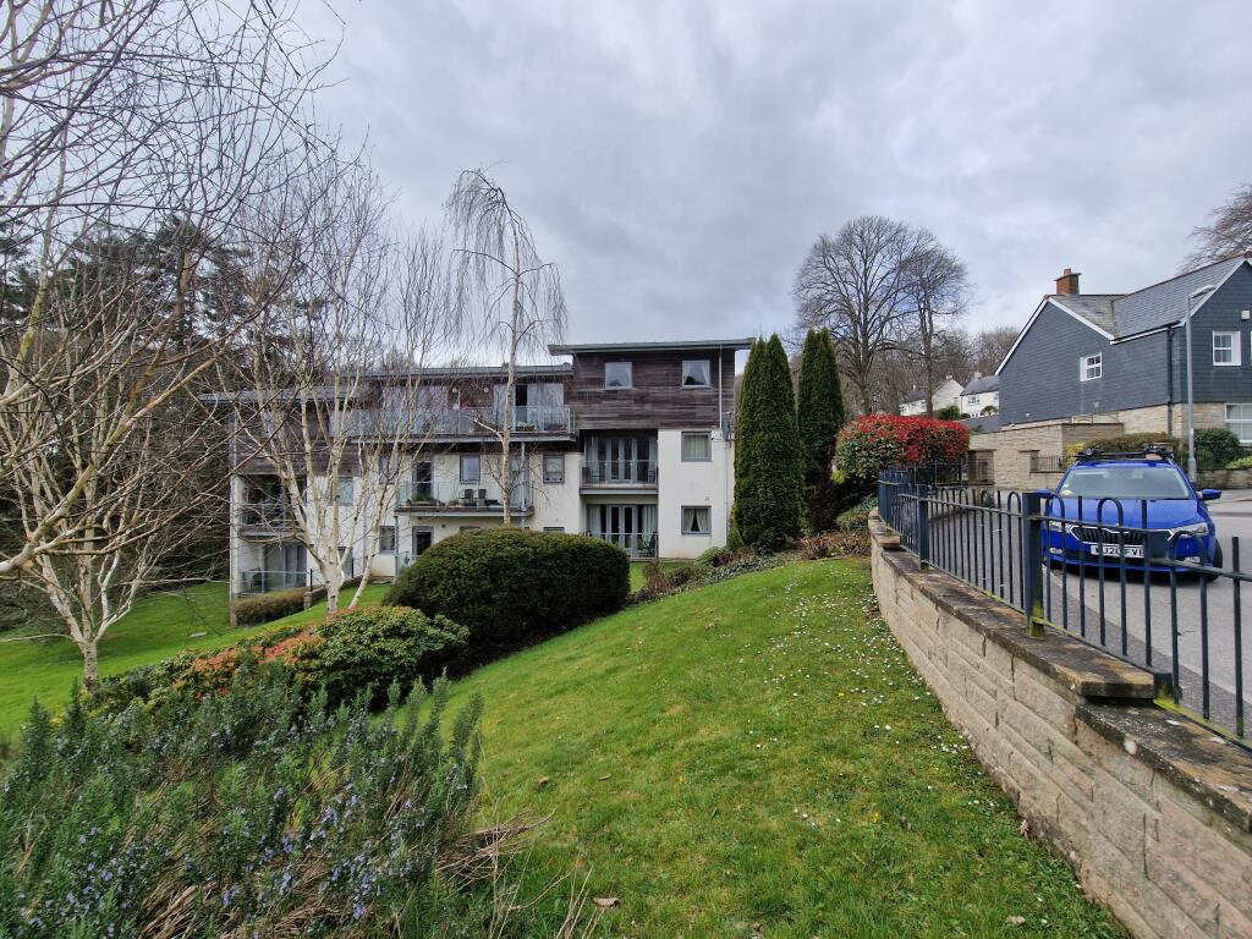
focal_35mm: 13
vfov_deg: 89.9
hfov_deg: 106.2
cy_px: 470
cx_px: 626
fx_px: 470
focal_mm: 2.2
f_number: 2.2
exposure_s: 1/1024
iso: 50
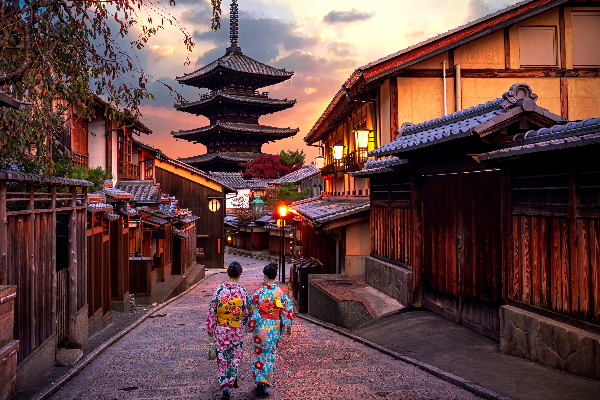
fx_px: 633
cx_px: 253
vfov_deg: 35.0
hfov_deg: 50.5
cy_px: 166
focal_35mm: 38
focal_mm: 30
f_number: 7.1
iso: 160
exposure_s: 1/1.25
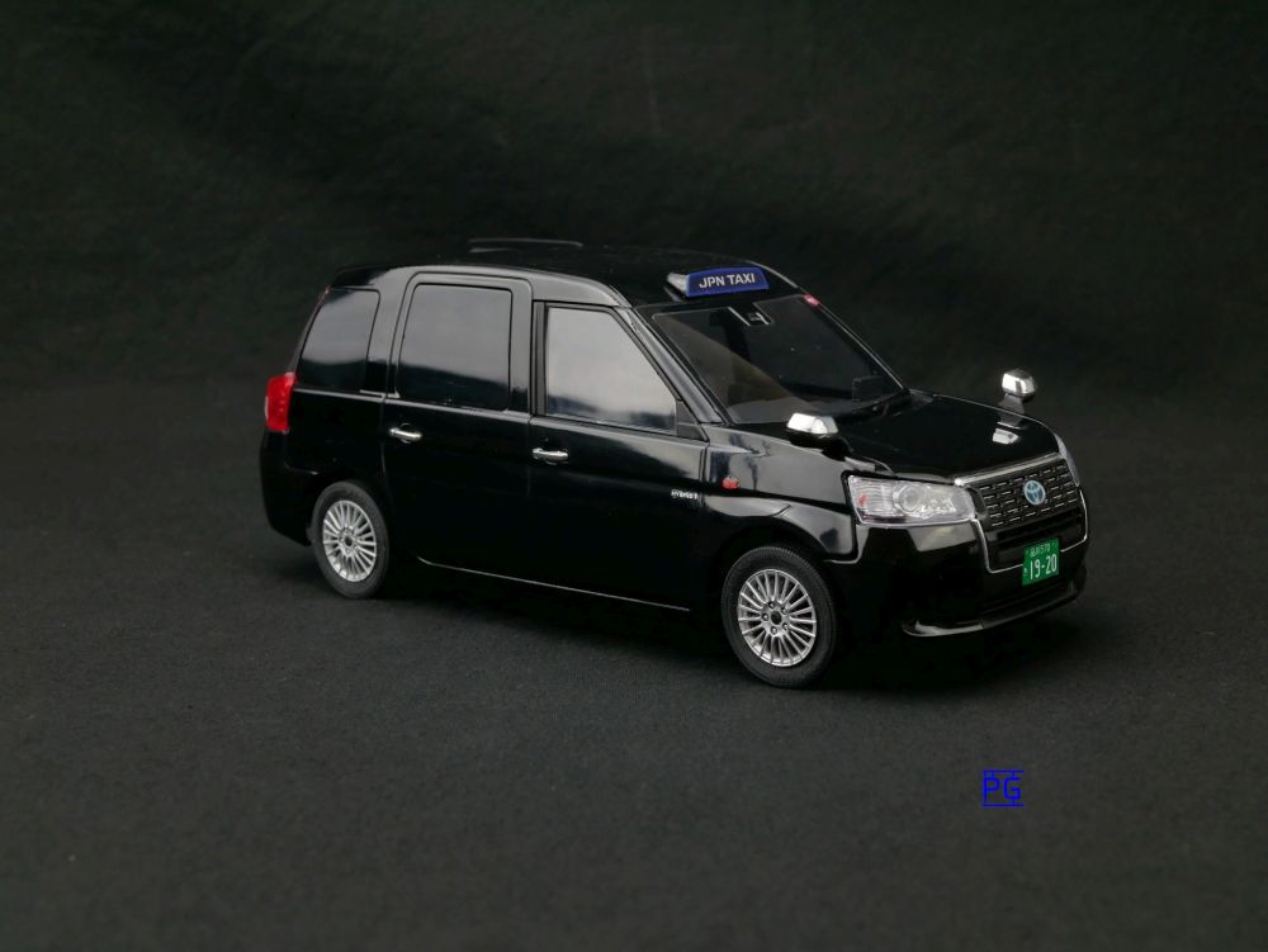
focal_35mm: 50
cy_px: 476
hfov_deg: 38.2
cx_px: 634
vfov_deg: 29.1
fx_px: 1832
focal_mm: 25
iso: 200
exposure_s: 1/30
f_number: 8
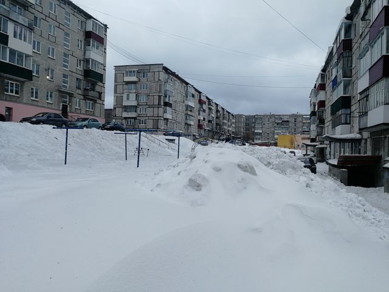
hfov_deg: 65.3
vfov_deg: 51.4
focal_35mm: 27
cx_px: 194
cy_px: 146
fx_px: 303
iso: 100
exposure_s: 1/100
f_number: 2.2
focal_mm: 3.95
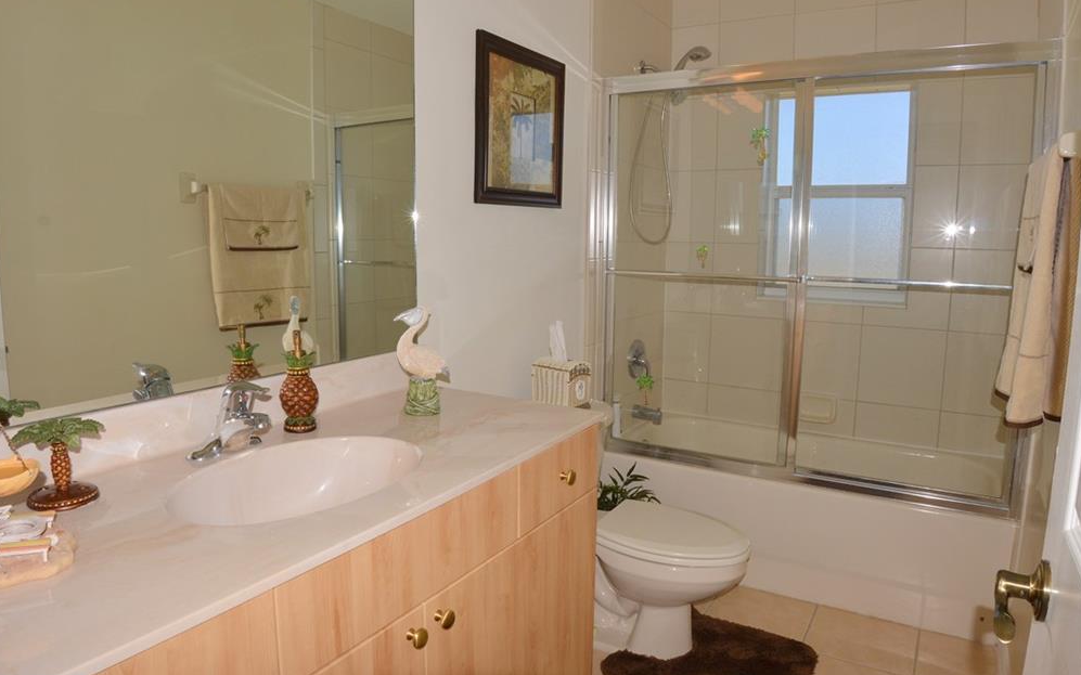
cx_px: 531
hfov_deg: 75.9
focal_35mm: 24
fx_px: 693
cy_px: 325
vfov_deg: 52.0
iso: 200
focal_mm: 15
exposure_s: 1/100
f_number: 13
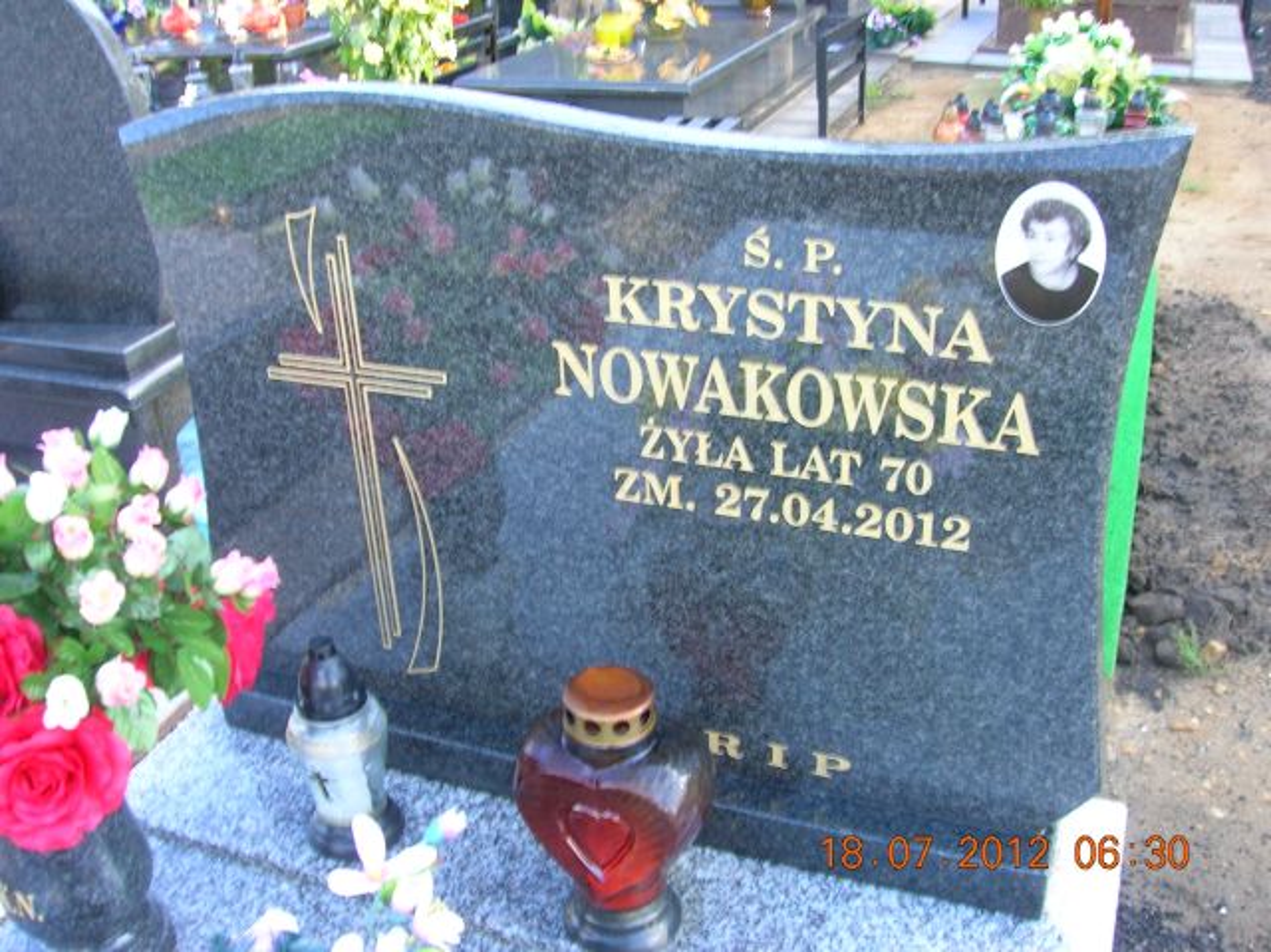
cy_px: 476
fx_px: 1247
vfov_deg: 41.7
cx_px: 636
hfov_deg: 54.0
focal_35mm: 34
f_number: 4.9
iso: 50
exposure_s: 1/13.3
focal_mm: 5.7
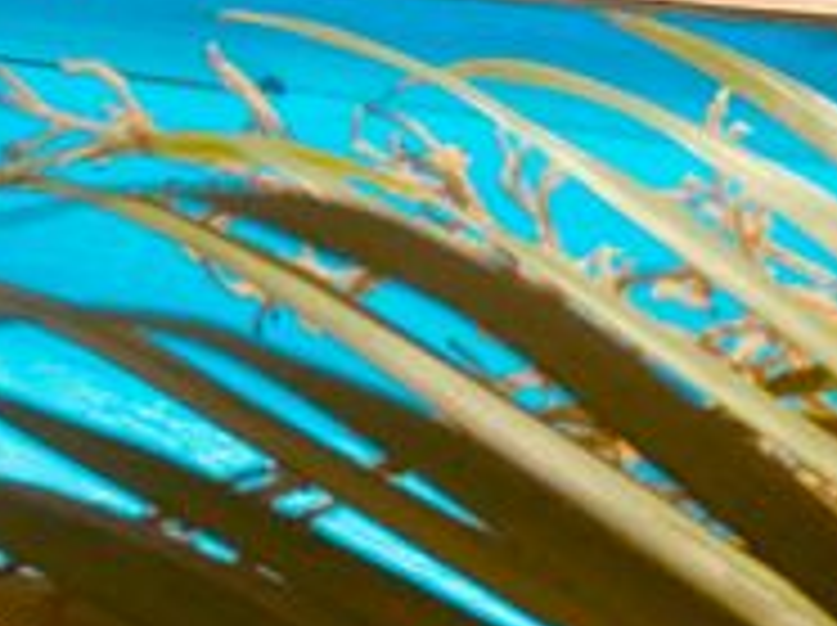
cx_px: -477
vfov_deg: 16.2
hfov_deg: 19.7
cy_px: -288
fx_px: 2028
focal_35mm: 84
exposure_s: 1/3610
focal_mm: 4.25
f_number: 1.8
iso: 32
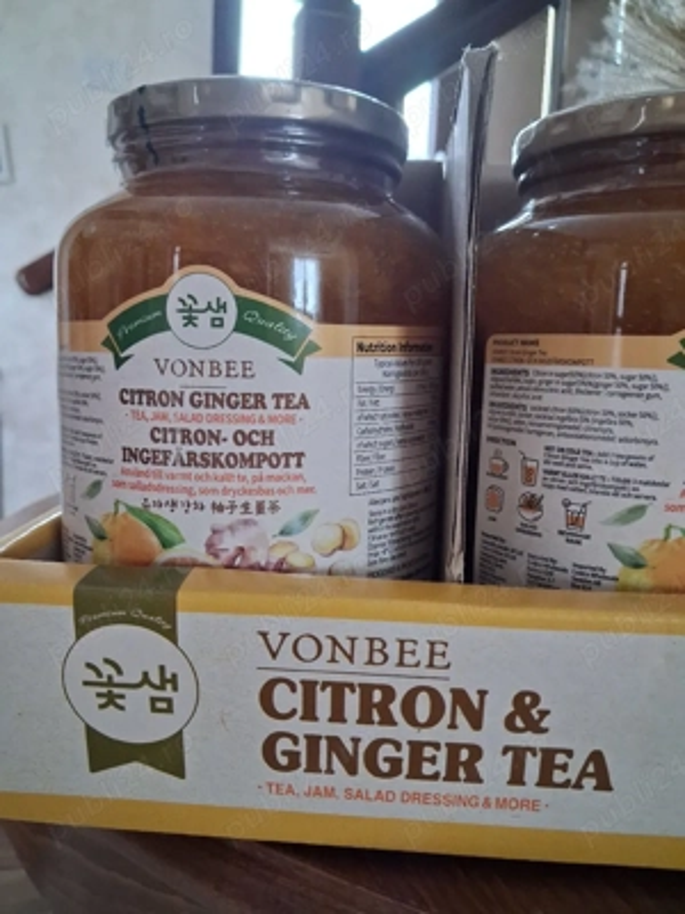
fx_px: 712
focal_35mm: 27
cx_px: 342
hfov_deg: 51.4
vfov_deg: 65.3
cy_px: 457
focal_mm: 4
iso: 500
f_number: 1.8
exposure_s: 1/50
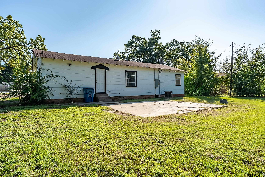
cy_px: 88
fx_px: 155
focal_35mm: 21
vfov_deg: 59.5
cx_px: 132
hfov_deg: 81.2
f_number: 8
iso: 800
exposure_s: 1/4000
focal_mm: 21
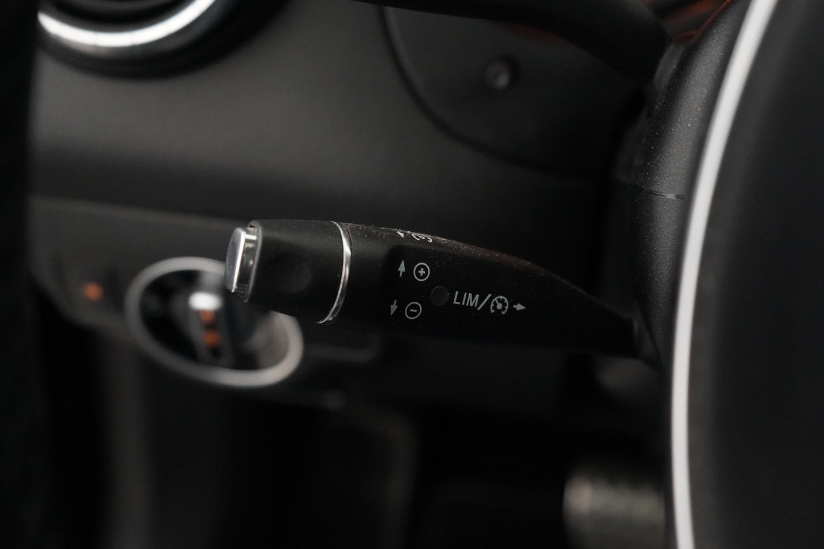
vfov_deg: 35.1
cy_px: 274
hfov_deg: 50.7
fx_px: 870
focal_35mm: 38
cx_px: 407
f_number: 4
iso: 12800
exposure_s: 1/80
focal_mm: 34
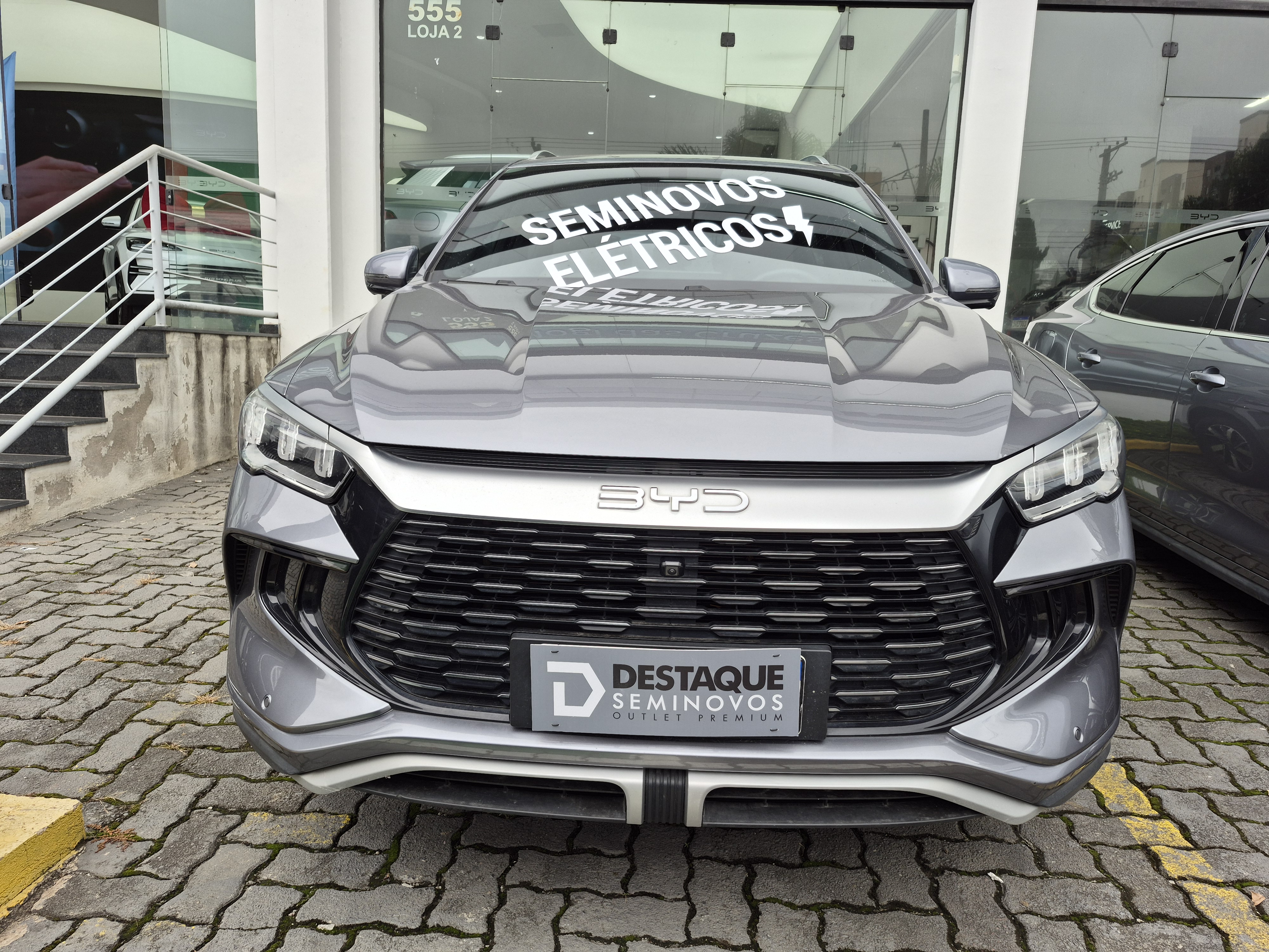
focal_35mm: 23
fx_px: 843
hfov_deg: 73.9
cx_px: 634
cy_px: 476
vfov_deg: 58.9
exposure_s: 1/431
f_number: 1.8
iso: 25
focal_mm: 5.4
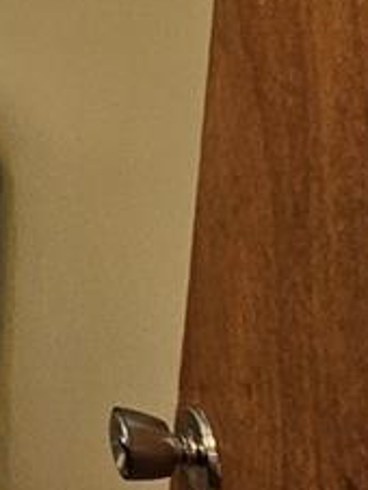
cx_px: -500
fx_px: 976
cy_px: -137
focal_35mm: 69
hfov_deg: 14.5
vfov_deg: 24.7
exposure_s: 1/60
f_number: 2.2
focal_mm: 2.2
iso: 200
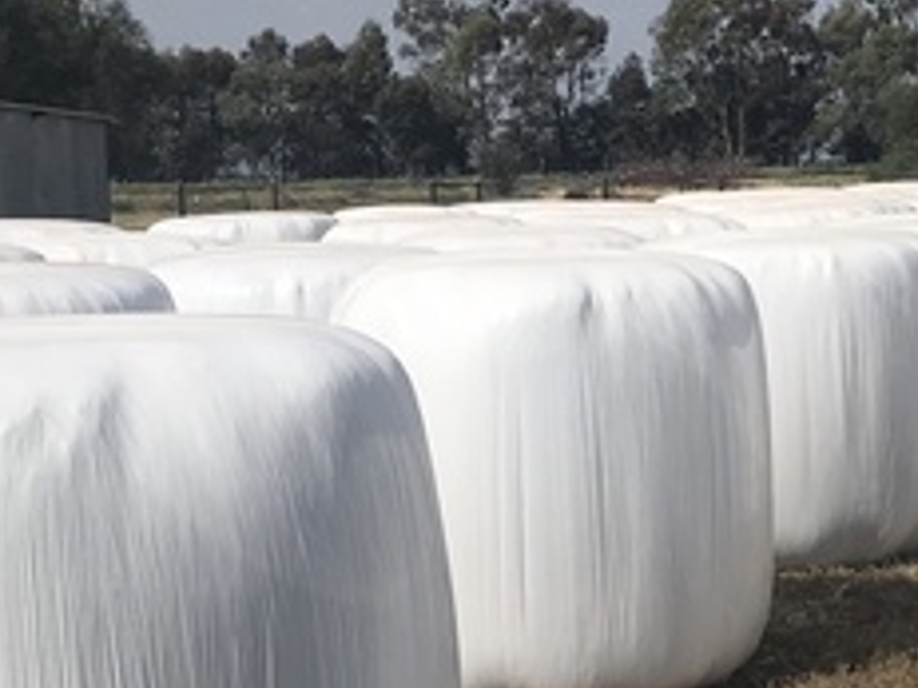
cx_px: 568
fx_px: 2120
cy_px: 380
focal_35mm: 80
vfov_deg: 18.4
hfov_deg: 24.4
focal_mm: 3.99
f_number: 1.8
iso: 25
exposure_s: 1/8000
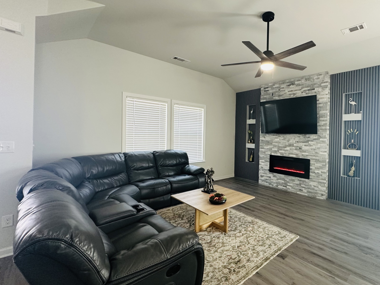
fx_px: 187
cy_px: 141
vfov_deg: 74.7
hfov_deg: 89.9
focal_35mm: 17
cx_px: 228
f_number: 2.2
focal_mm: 2.22
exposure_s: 1/120
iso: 250
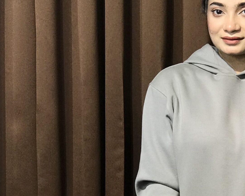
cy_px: 109
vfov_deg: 11.7
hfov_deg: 14.5
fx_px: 957
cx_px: 196
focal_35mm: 132
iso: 40
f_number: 2.8
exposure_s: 1/50
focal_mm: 6.6
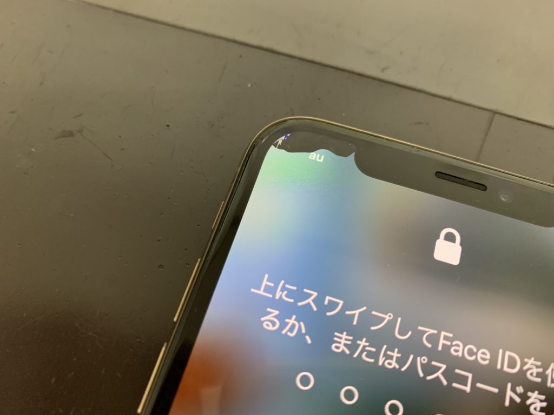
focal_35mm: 26
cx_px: 277
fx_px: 416
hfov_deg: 67.3
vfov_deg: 53.1
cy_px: 208
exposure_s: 1/60
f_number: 1.8
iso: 250
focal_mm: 4.25
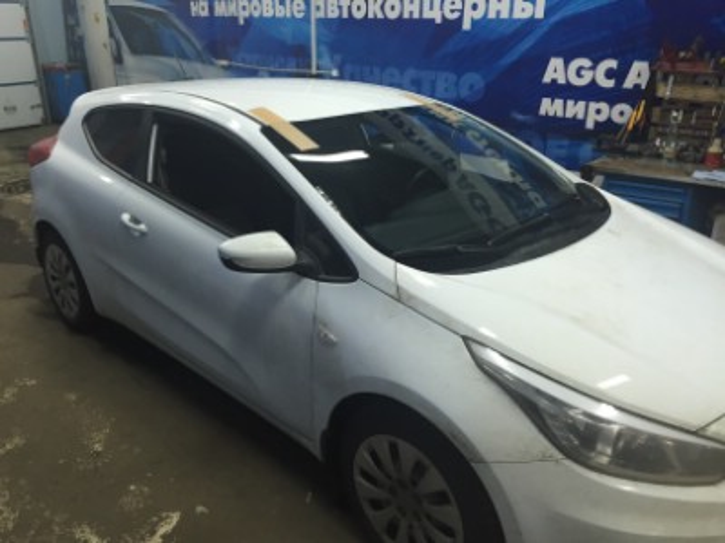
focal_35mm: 29
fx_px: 607
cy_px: 272
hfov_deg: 61.7
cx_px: 362
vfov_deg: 48.2
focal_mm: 4.15
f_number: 2.2
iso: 100
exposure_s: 1/33
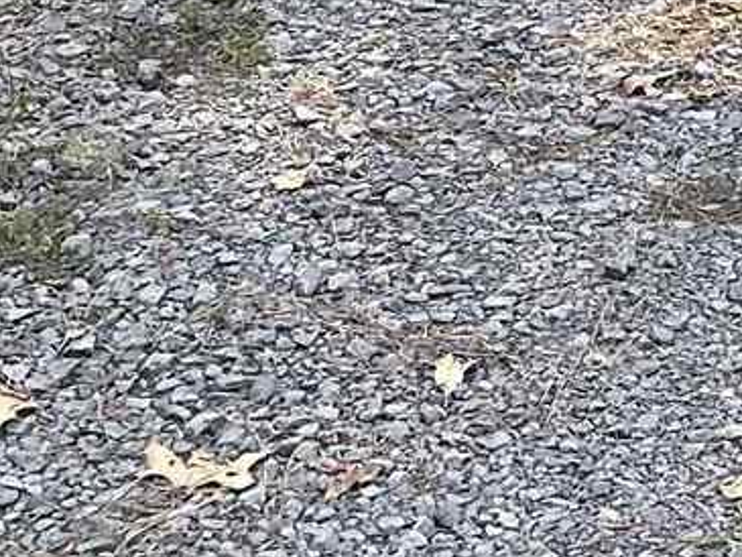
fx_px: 3517
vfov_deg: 8.1
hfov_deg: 11.2
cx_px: 1332
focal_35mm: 164
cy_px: -929
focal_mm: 5.1
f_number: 1.6
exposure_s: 1/124
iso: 32
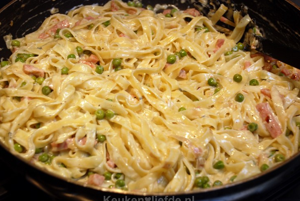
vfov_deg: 16.7
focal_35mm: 82
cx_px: 149
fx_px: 684
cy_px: 97
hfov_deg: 24.7
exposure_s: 1/50
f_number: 5
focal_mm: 50
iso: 200
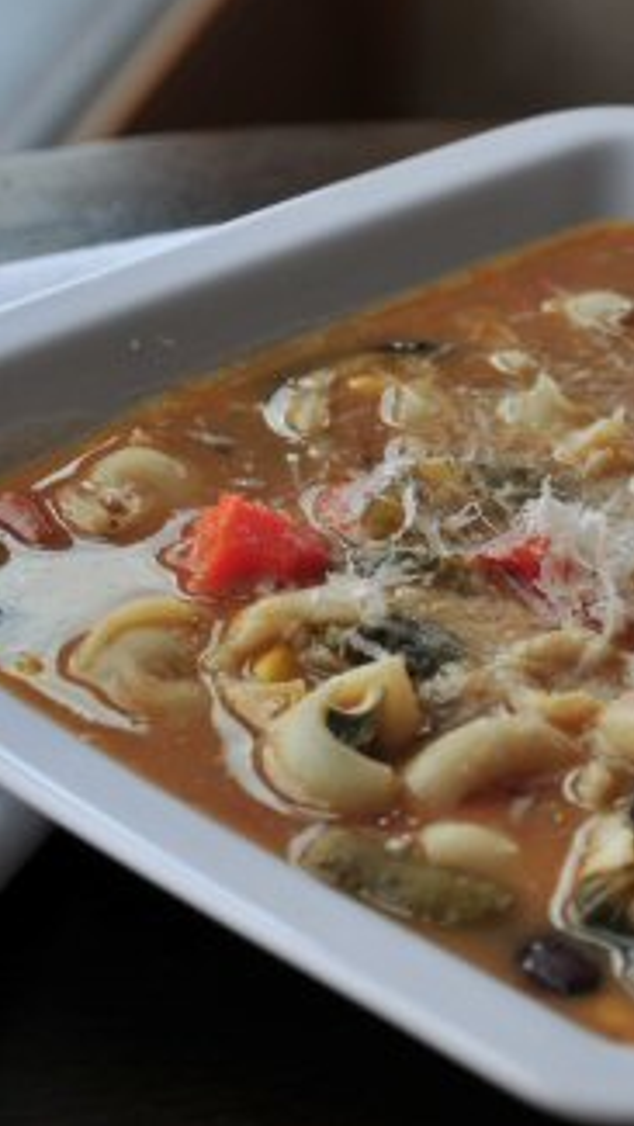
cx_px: 530
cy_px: 554
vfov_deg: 12.7
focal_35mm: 169
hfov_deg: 7.2
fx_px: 5047
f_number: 7.1
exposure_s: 1/200
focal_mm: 70
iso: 200
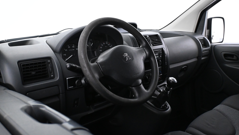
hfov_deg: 59.8
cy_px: 54
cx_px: 120
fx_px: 208
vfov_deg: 35.7
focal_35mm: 33
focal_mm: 20.5
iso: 4000
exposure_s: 1/50
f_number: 3.8
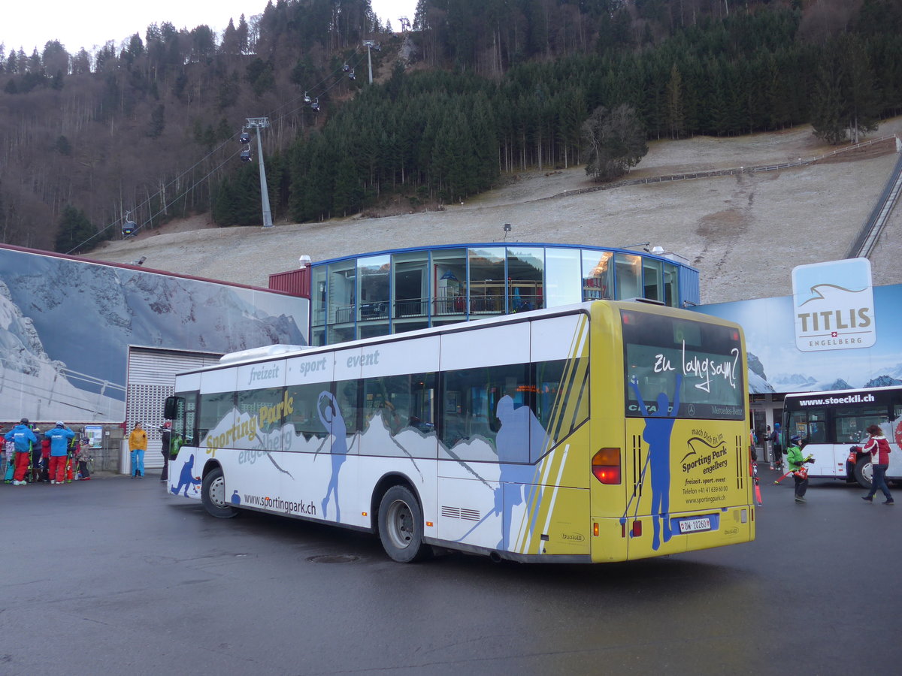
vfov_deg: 48.2
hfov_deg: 61.7
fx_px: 756
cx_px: 451
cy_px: 338
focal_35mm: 29
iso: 80
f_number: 2.2
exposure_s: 1/100
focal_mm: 6
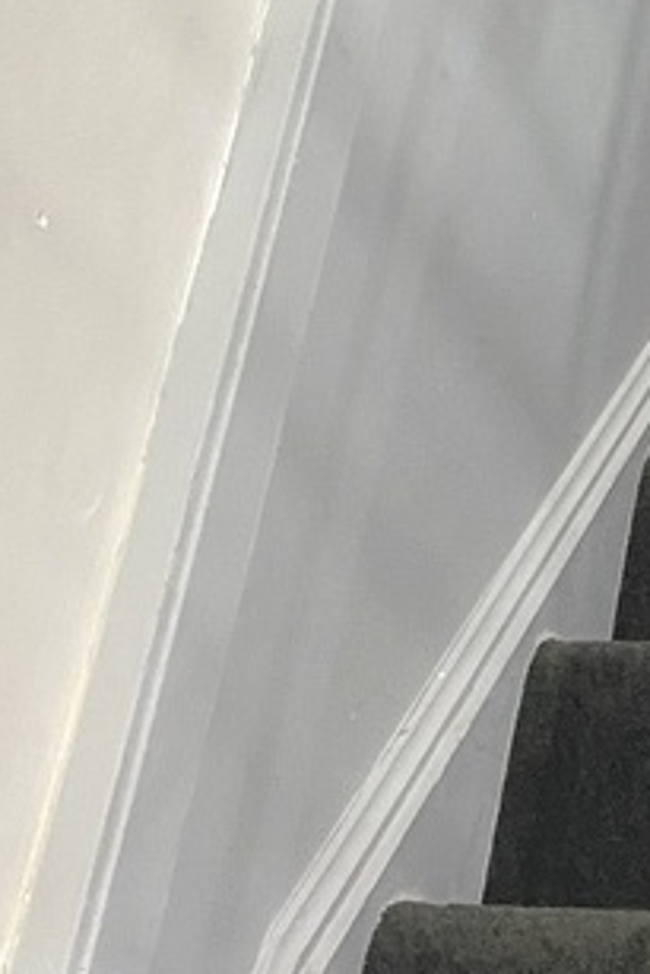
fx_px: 2570
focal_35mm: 95
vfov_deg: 20.3
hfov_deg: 13.5
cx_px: 1015
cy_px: -155
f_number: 1.8
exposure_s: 1/60
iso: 320
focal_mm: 4.25
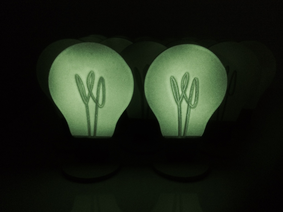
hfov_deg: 60.0
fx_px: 245
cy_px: 106
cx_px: 142
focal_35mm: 30
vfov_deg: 46.8
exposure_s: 1/15
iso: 500
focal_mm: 4.12
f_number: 2.2
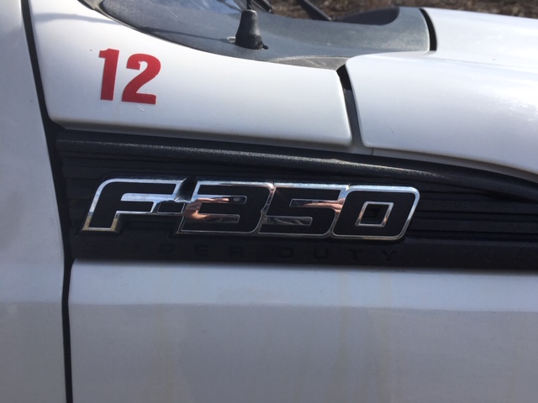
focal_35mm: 29
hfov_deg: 61.7
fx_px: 451
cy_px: 202
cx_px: 269
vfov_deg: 48.2
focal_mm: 4.15
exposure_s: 1/1923
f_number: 2.2
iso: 25
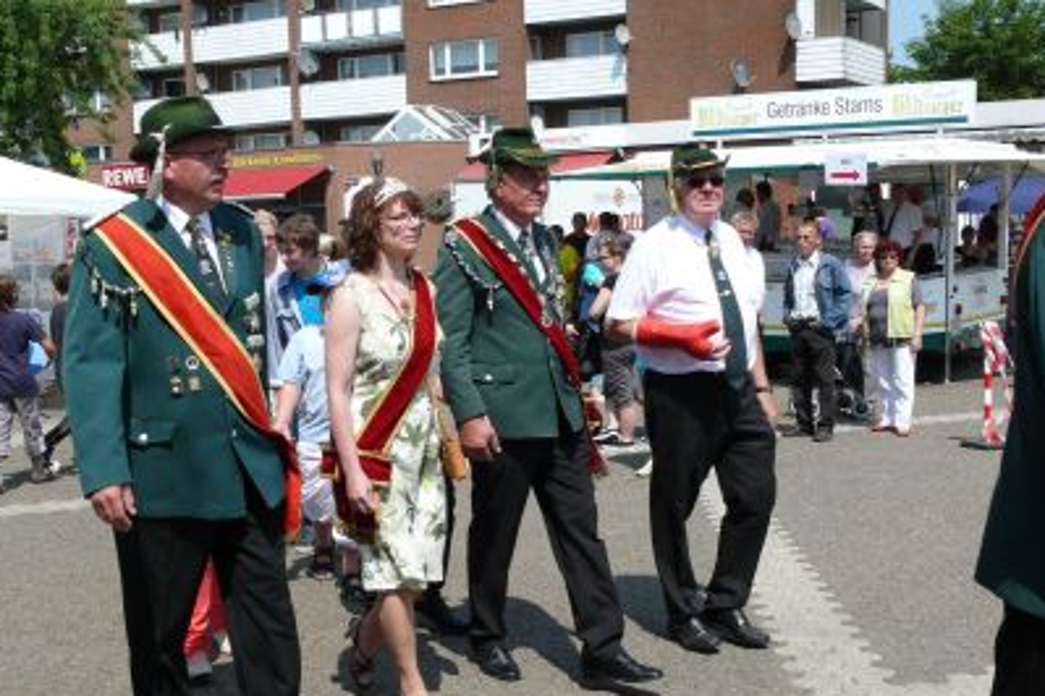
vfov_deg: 27.5
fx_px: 1422
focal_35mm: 49
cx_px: 520
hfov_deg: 40.3
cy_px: 416
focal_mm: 9.3
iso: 100
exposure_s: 1/400
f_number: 5.6
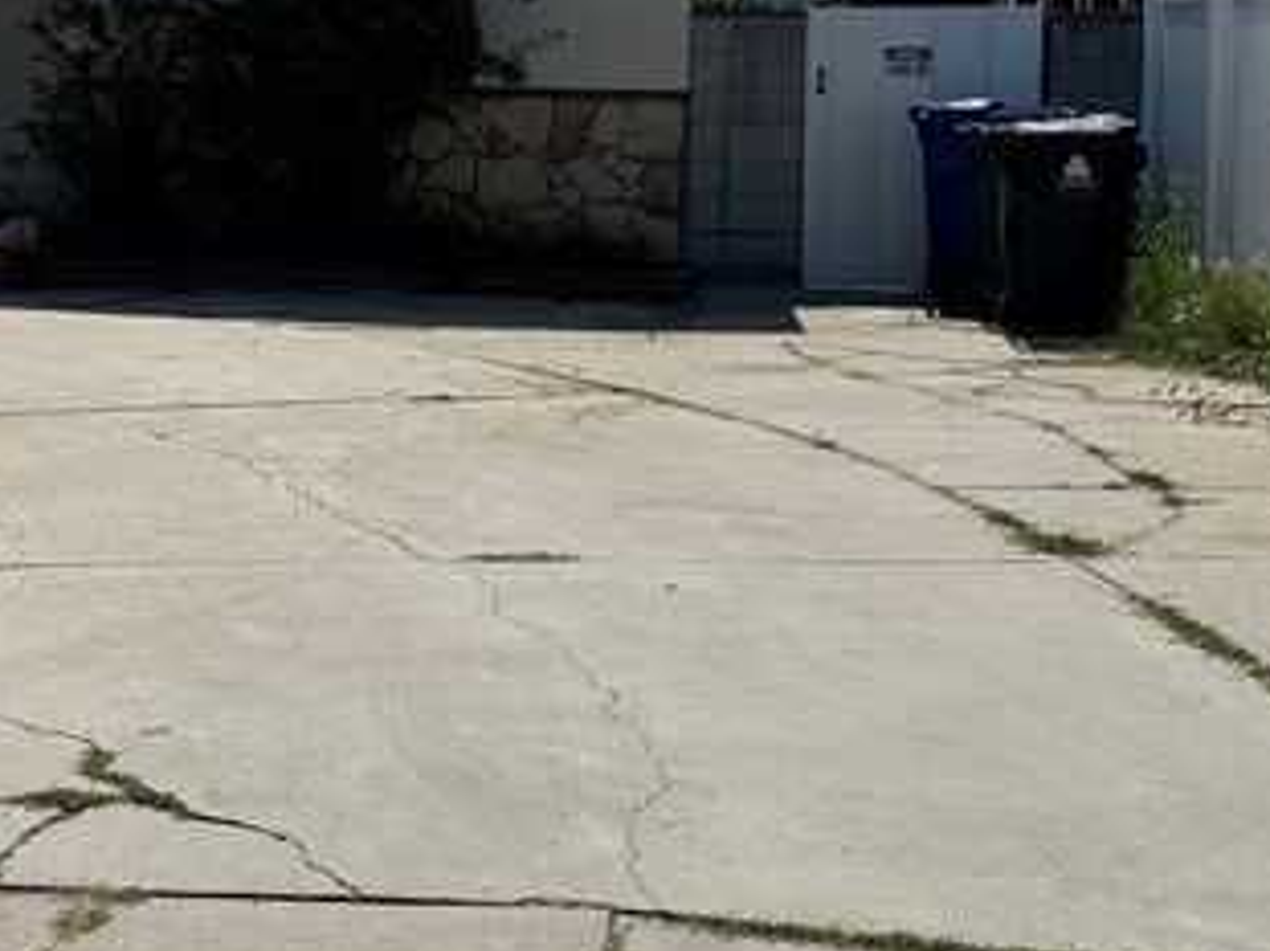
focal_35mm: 79
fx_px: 2897
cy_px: 159
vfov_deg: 18.4
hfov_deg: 23.1
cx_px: -172
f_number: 1.78
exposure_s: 1/9009
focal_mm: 6.76
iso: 80
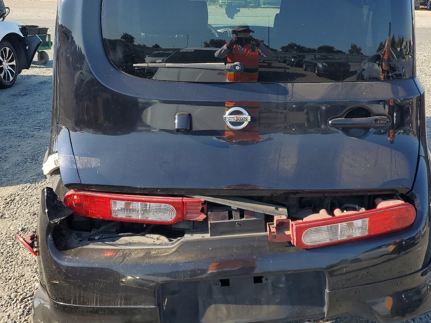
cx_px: 233
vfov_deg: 37.4
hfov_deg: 48.9
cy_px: 117
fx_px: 473
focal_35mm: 38
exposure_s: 1/1429
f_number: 1.5
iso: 50
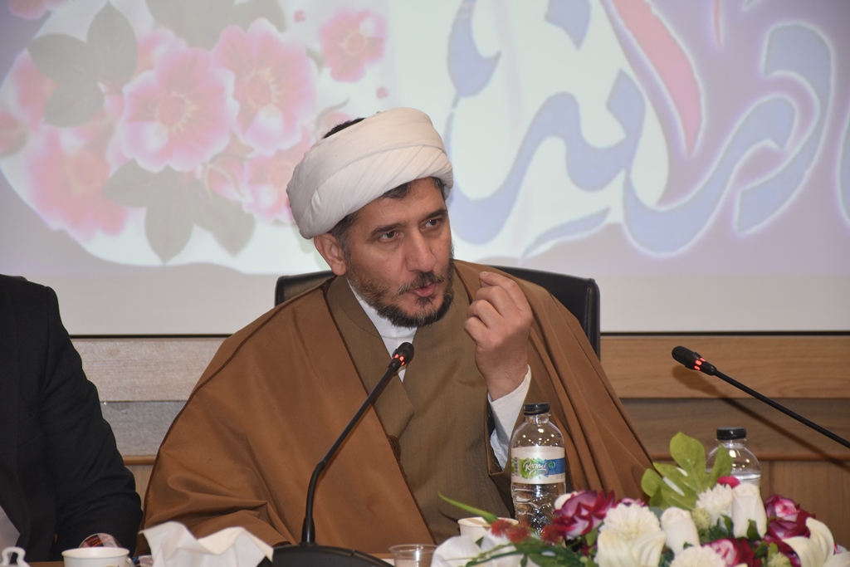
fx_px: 3542
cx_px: 425
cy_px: 284
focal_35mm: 150
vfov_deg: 9.2
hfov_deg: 13.7
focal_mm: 100
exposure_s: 1/60
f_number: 5.6
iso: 500
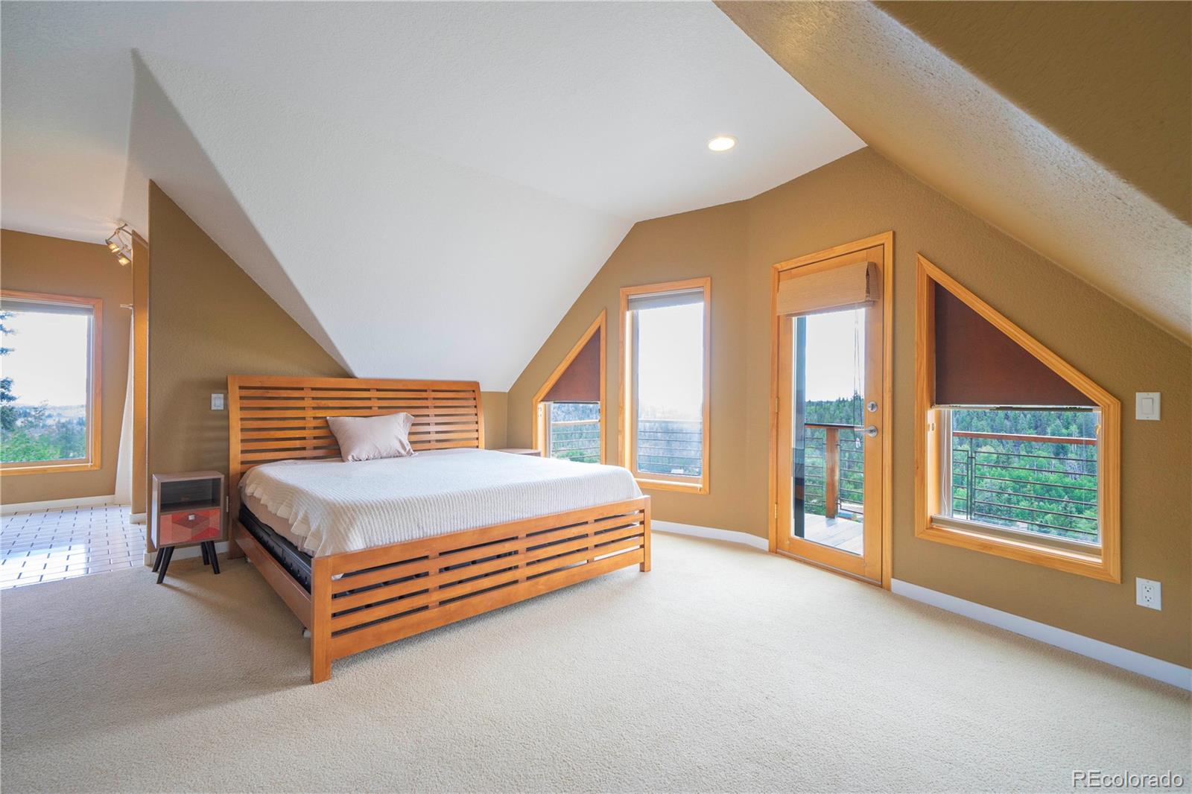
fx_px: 497
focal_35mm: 15
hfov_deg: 100.4
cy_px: 397
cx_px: 596
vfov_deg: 77.3
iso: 320
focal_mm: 15
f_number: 8
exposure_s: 1/10
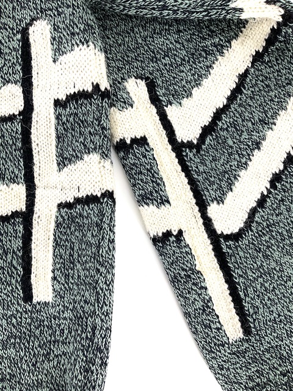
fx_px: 327
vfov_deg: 61.7
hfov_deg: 48.2
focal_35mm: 29
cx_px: 146
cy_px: 196
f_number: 1.8
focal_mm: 3
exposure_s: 1/120
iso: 32
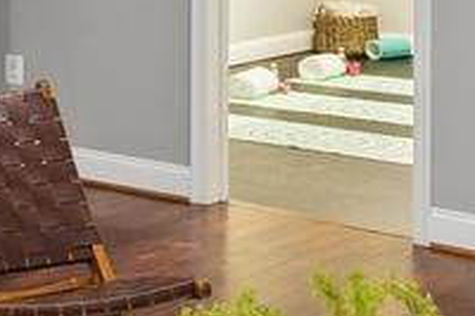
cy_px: -139
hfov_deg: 16.6
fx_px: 1443
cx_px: -283
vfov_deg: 12.0
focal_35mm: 109
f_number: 9
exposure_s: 1/2.5
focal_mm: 15.2
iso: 250
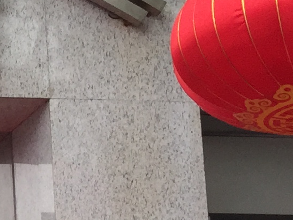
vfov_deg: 8.4
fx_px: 1464
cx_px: -408
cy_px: 332
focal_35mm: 173
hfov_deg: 10.0
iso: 32
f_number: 2.2
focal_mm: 4.15
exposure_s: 1/534
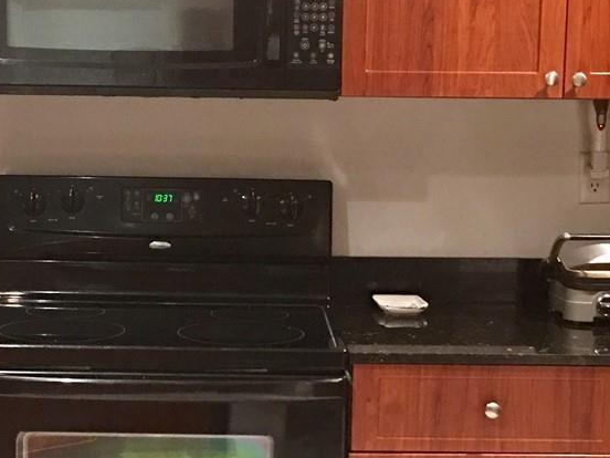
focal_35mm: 84
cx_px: 273
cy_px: 316
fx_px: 1480
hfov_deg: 23.3
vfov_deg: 17.5
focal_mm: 4.15
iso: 64
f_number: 2.2
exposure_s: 1/4
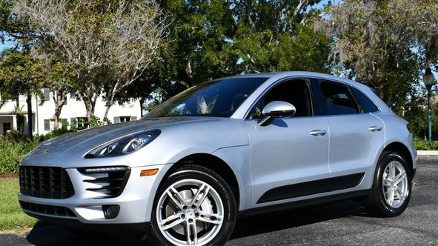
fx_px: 581
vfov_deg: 23.9
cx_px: 215
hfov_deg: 41.3
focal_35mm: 50
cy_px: 130
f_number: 9
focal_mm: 22
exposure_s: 1/320
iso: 100
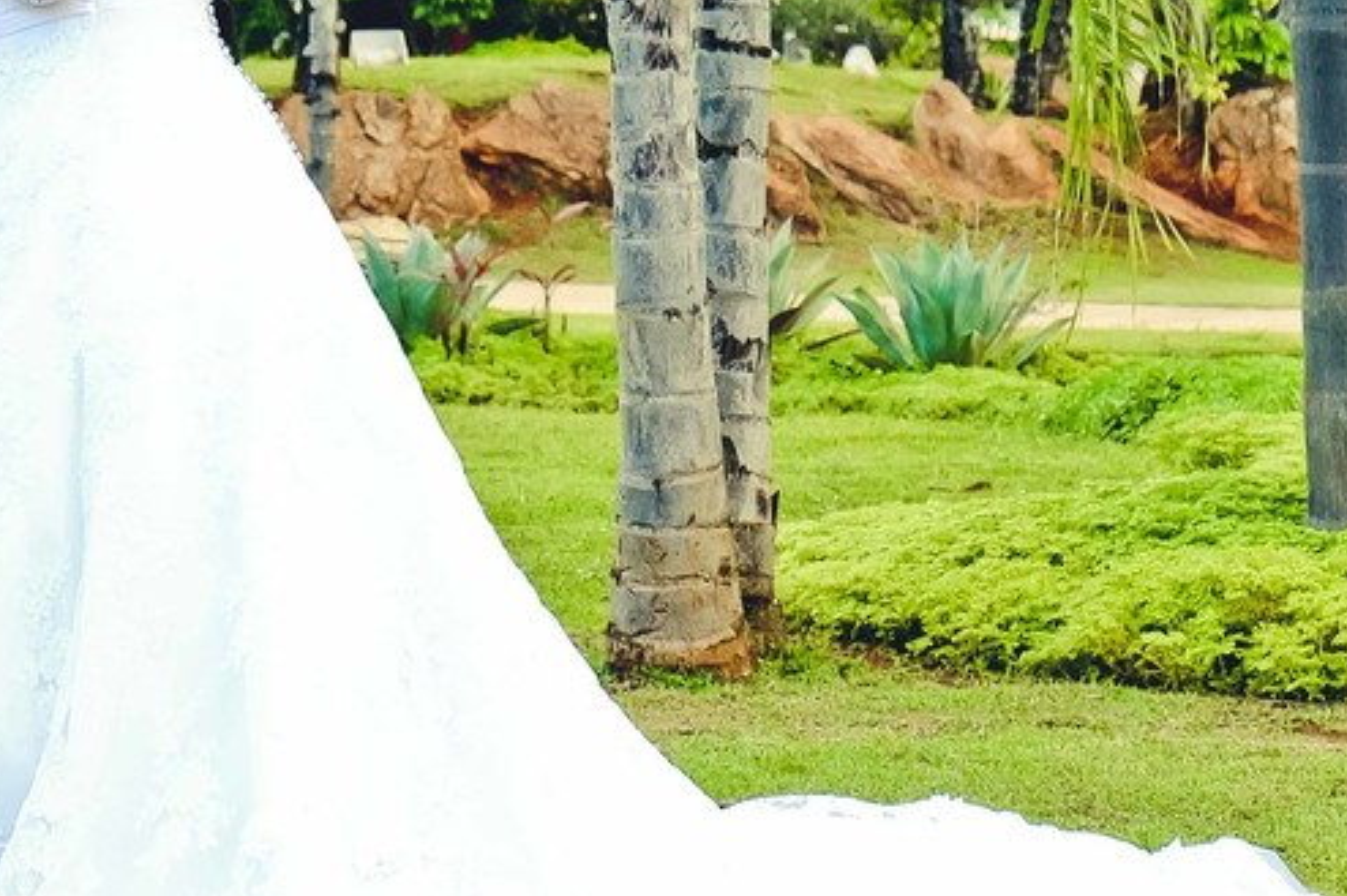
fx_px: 4638
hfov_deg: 16.5
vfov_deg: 11.0
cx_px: 788
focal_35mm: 124
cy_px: 144
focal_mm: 34.3
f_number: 4
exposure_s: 1/180
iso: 500
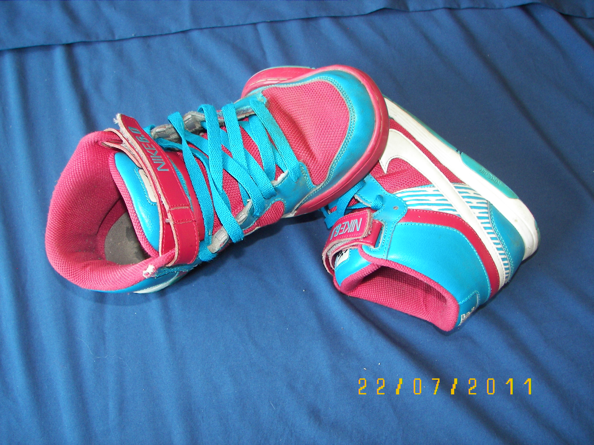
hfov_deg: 51.4
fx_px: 618
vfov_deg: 39.7
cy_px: 222
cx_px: 297
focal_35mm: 36
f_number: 2.8
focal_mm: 6
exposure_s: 1/30
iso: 100
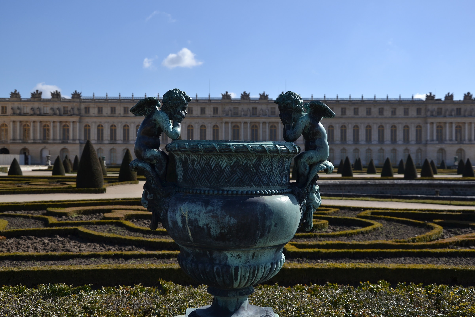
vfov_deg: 31.9
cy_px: 158
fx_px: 554
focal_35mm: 42
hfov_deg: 46.4
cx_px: 238
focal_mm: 28
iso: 100
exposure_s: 1/500
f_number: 7.1
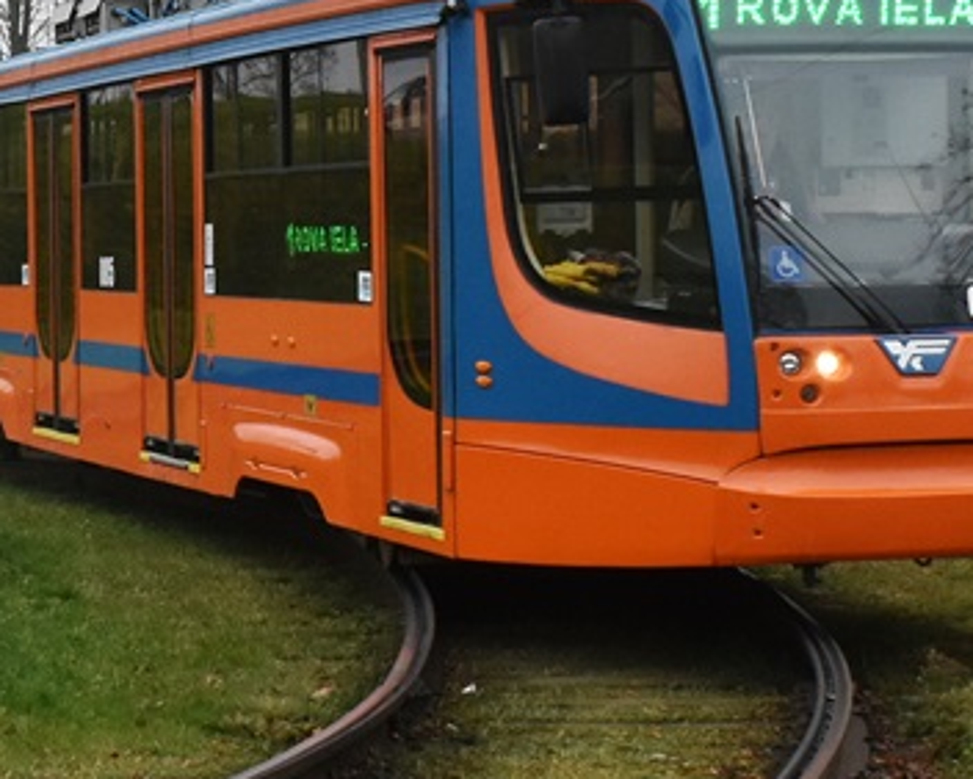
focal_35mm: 96
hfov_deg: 19.9
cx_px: 442
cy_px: 163
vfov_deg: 15.9
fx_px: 2766
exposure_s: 1/200
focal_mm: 20
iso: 800
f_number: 7.1
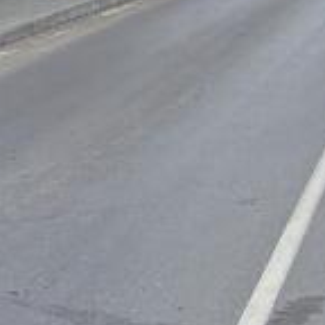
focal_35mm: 164
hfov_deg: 10.6
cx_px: 293
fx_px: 1742
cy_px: -428
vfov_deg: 9.6
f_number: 1.6
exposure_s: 1/2933
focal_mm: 5.96
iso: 50
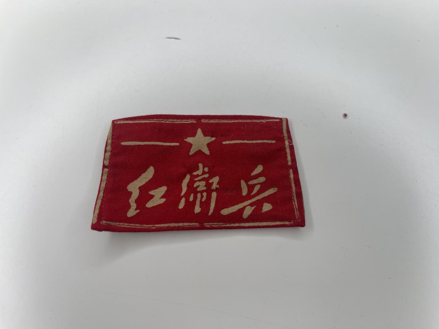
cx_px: 220
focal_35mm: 25
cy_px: 164
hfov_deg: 69.4
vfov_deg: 54.9
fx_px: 317
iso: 32
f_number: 1.6
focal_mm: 5.1
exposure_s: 1/100
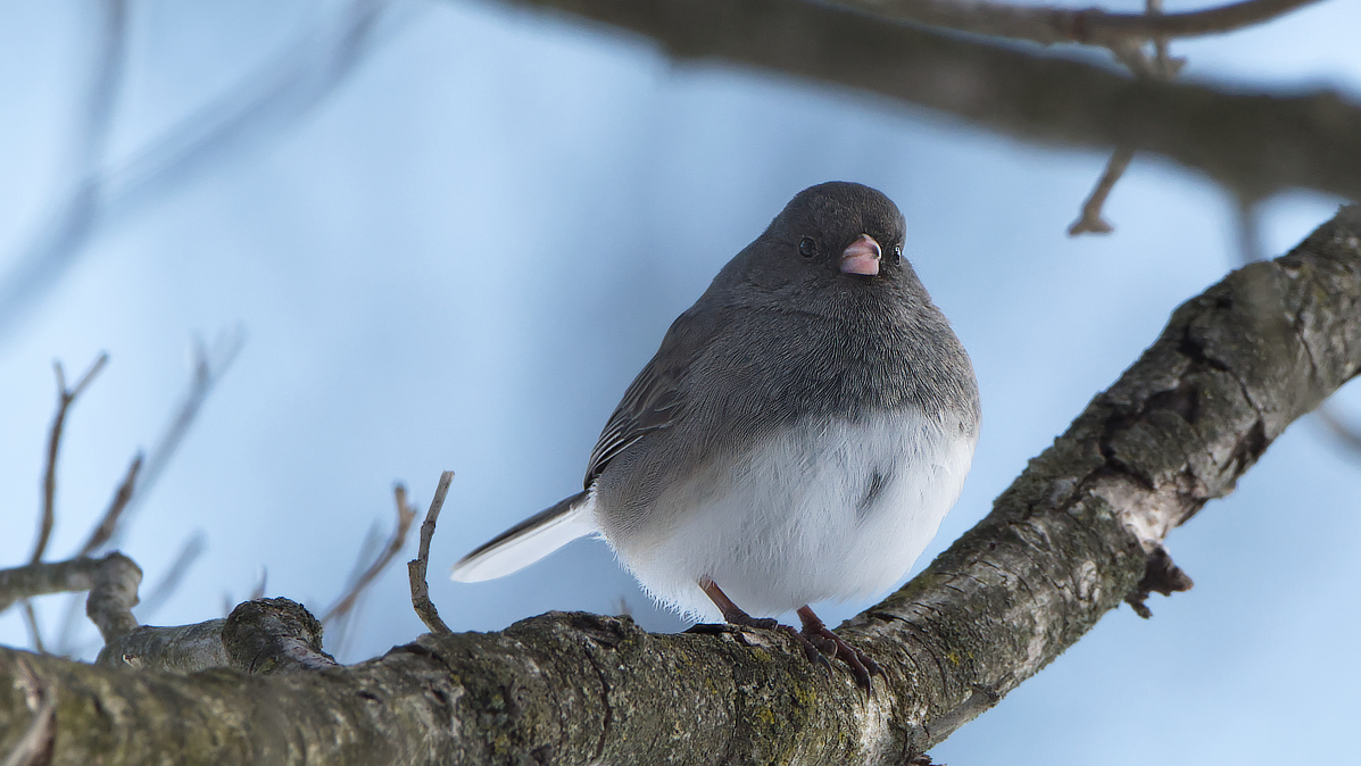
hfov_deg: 2.7
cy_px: 403
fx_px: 28408
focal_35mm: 787
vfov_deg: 1.5
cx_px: 681
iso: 640
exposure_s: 1/1600
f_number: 8
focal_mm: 500
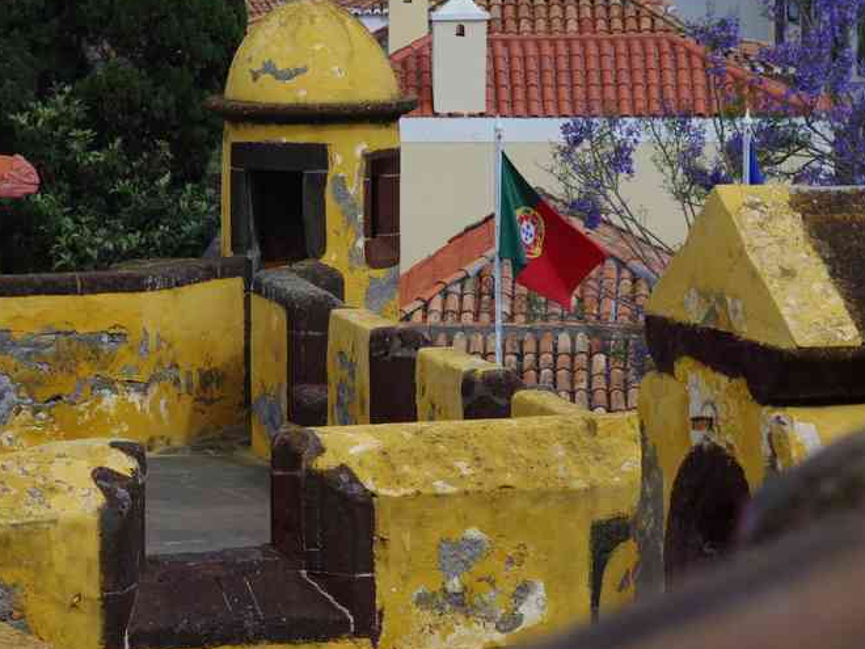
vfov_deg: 5.7
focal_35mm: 262
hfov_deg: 7.6
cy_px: 274
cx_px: 311
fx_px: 6547
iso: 200
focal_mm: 120
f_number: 9
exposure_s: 1/200
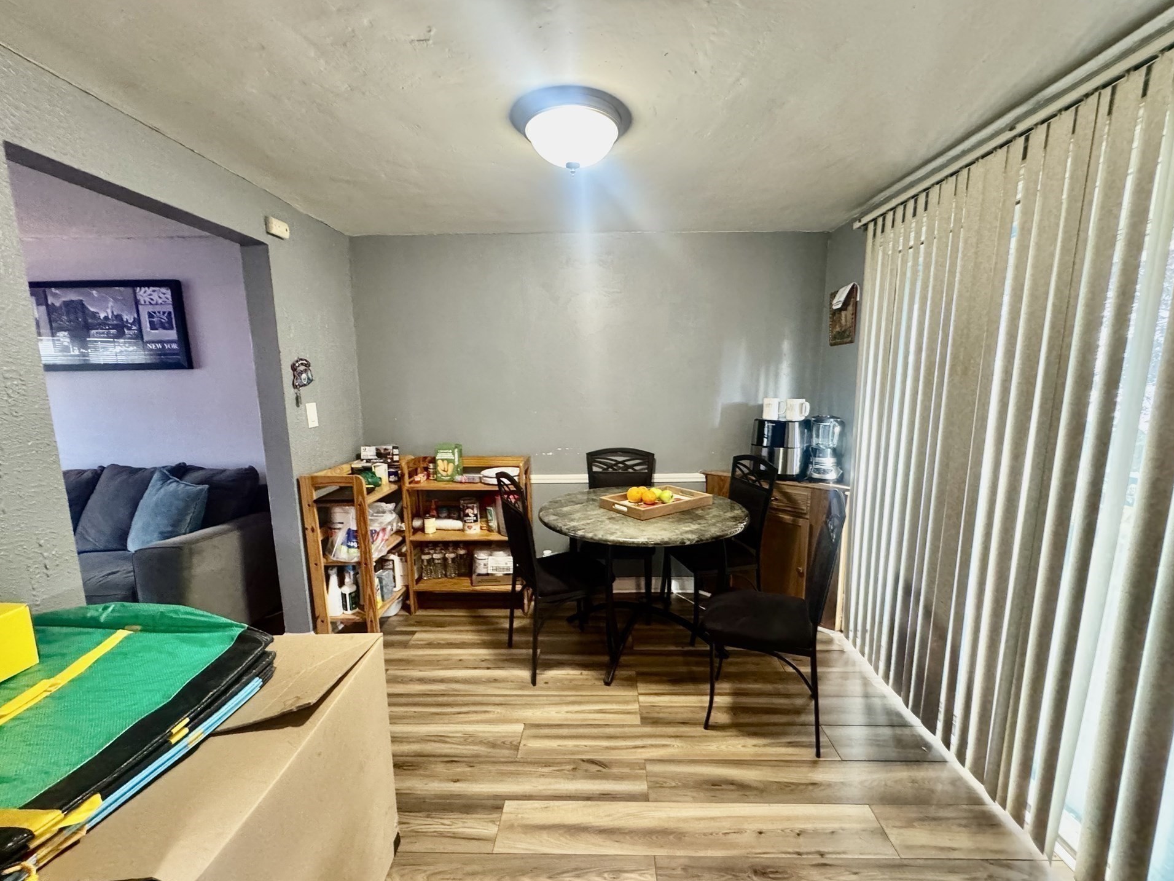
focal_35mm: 15
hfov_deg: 98.1
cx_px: 600
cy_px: 464
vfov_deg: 81.7
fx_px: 509
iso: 1000
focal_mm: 2.22
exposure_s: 1/60
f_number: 2.2
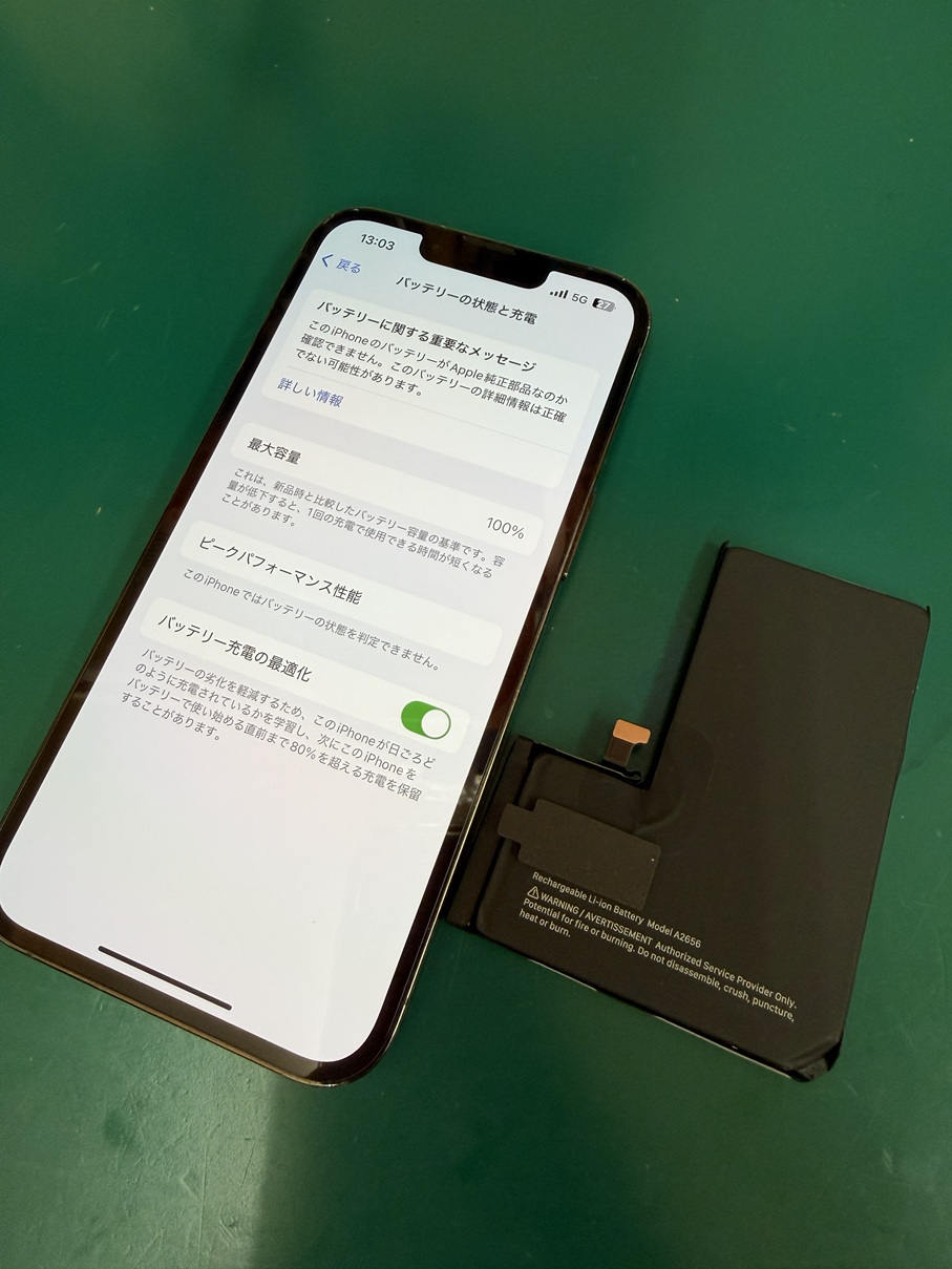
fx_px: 880
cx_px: 476
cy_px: 634
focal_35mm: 24
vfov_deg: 71.6
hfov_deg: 56.8
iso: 125
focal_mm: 2.22
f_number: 2.2
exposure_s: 1/120
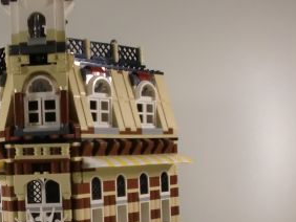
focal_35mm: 59
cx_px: 40
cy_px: 184
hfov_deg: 31.4
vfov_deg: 24.4
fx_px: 505
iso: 200
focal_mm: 4.65
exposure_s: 1/60
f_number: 2.6
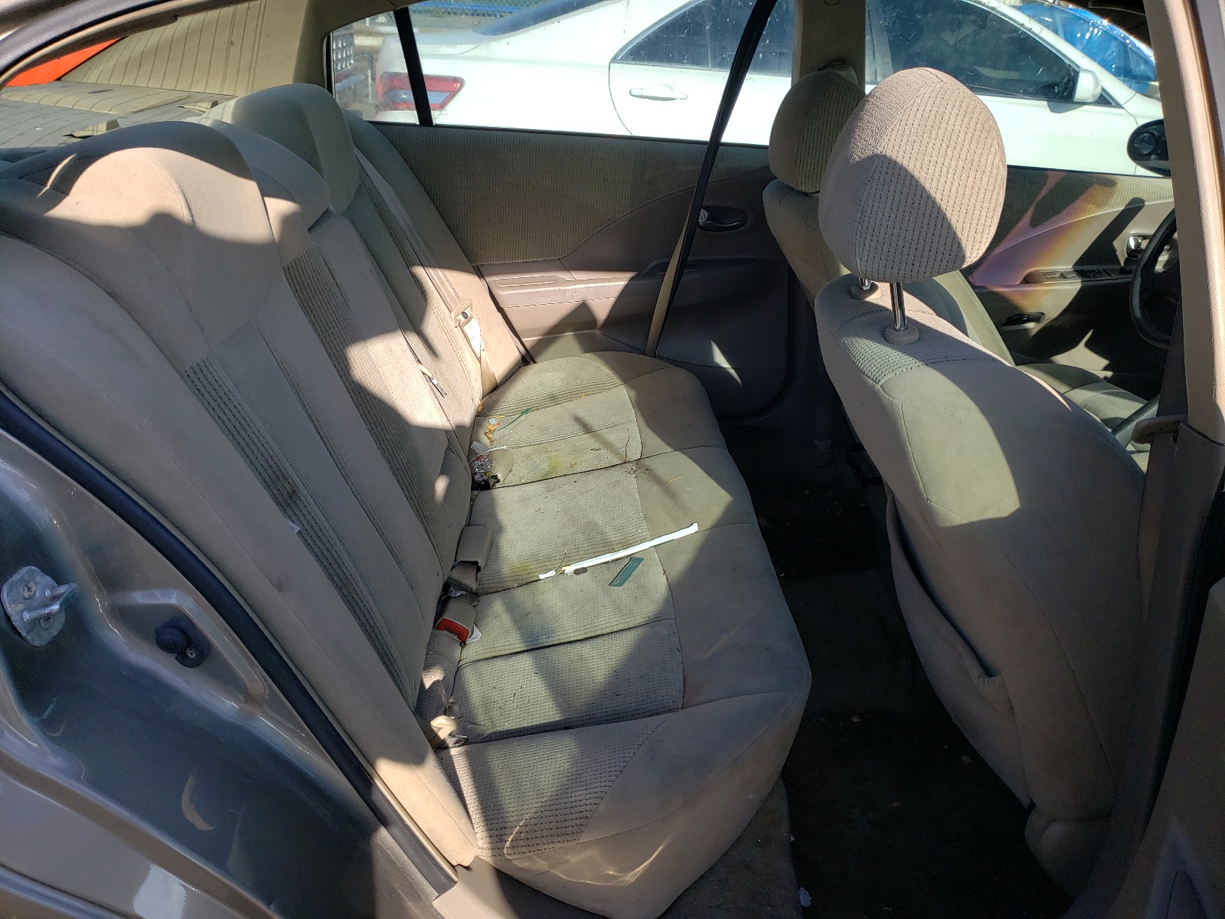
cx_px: 612
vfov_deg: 53.1
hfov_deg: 67.3
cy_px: 460
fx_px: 920
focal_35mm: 26
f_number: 1.5
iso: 50
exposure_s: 1/1429
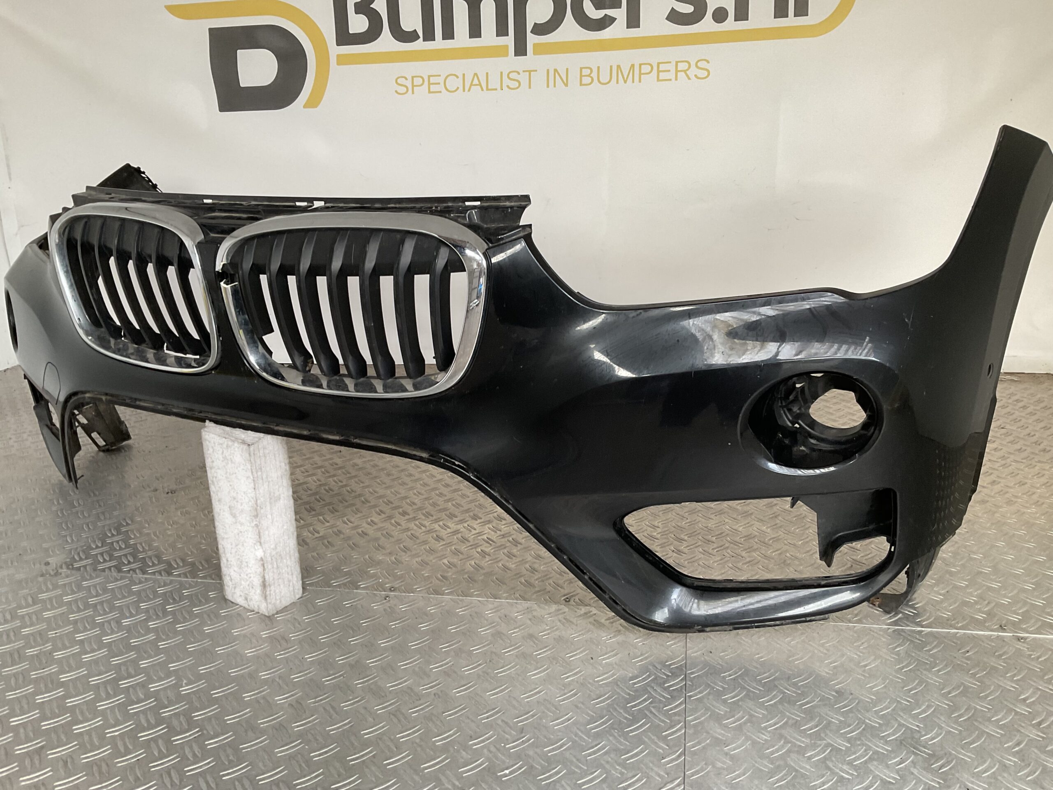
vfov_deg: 48.2
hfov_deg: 61.7
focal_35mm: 29
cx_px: 526
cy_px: 395
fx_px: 882
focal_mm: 3
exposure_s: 1/60
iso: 50
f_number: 1.8
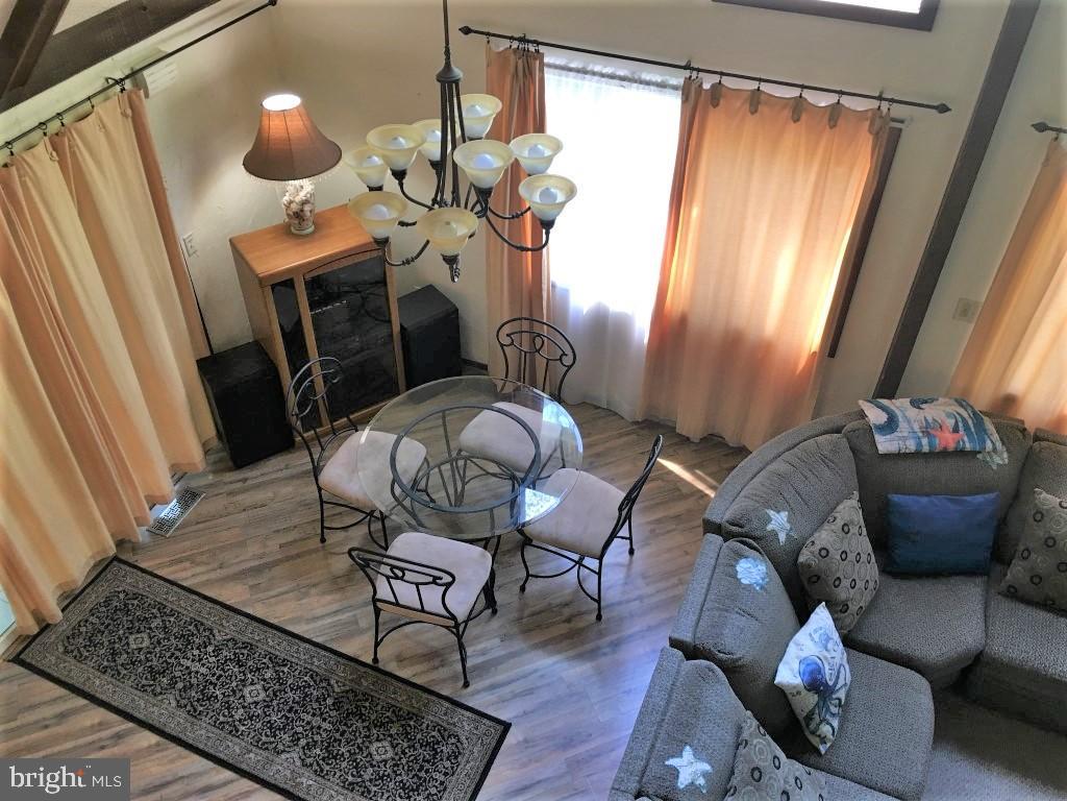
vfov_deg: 48.2
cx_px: 534
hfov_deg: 61.7
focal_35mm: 29
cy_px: 400
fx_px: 894
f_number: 2.2
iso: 32
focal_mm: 4.15
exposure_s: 1/15
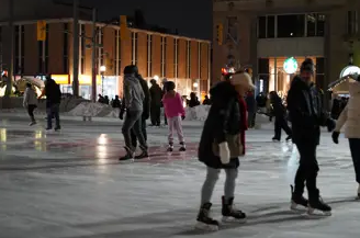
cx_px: 209
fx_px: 609
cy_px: 95
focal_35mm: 61
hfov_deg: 32.9
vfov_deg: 22.1
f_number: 2
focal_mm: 50
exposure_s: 1/160
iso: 3200
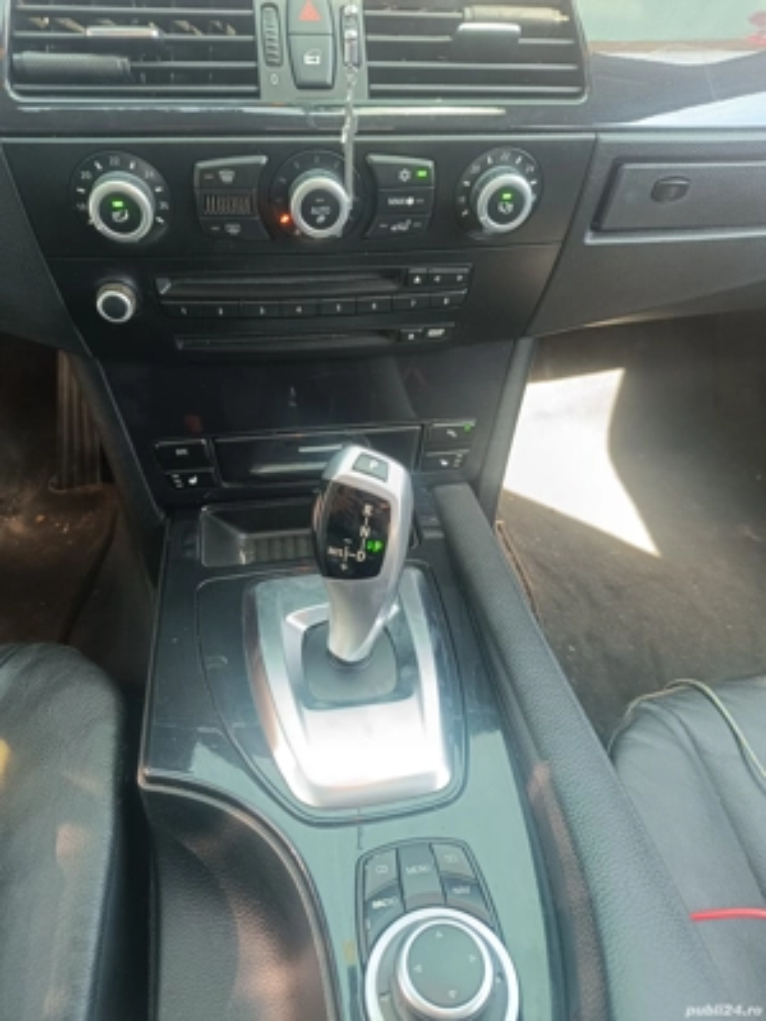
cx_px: 383
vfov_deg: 71.6
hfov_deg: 56.8
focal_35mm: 24
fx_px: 708
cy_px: 510
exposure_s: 1/101
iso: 416
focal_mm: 5.59
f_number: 1.88
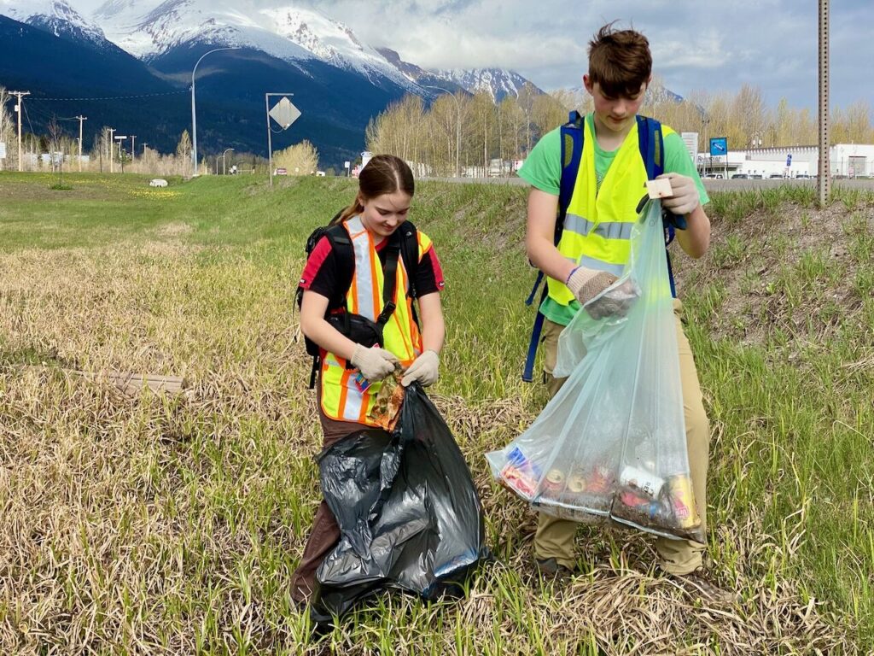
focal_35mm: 52
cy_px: 328
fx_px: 1313
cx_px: 437
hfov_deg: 36.8
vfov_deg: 28.0
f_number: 2
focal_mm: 6
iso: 20
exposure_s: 1/1261
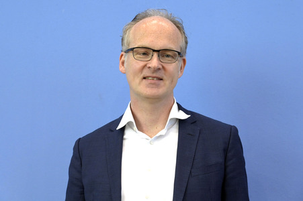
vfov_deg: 16.6
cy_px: 100
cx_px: 152
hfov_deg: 24.8
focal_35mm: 82
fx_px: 690
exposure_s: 1/500
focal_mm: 82
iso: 3200
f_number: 5.6
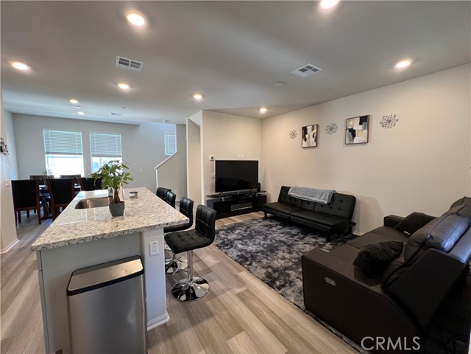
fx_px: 177
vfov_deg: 89.9
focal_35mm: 13
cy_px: 177
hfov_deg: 106.2
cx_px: 236
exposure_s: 1/60
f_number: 1.8
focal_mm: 1.57
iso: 250
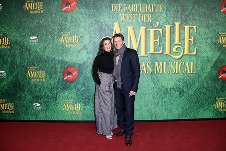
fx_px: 176
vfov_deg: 46.3
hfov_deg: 65.5
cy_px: 76
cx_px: 113
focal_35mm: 28
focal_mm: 28
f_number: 6.3
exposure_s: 1/160
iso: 200
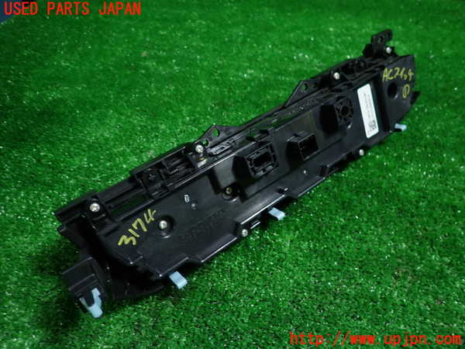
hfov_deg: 69.4
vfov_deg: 54.9
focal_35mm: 25
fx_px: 336
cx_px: 232
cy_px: 174
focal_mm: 4.5
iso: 200
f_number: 2
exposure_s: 1/30
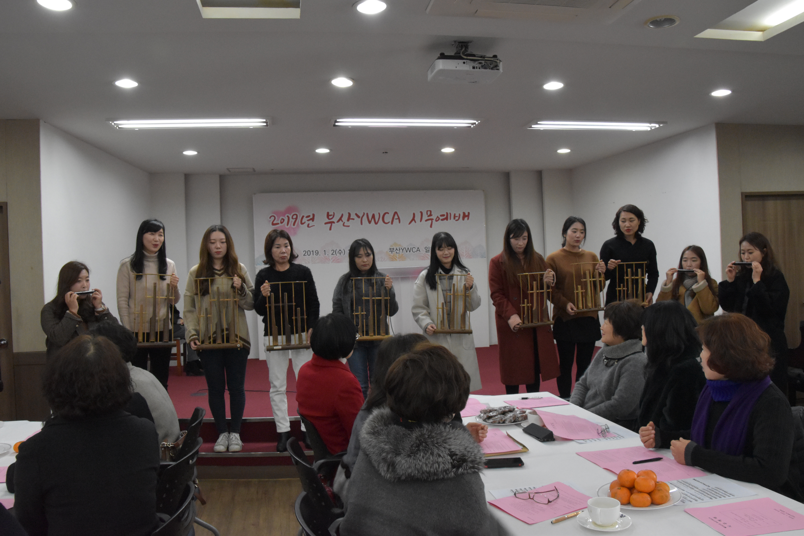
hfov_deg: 67.4
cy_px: 268
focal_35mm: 27
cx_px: 402
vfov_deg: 47.9
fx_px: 603
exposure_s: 1/60
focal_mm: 18
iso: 4000
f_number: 11
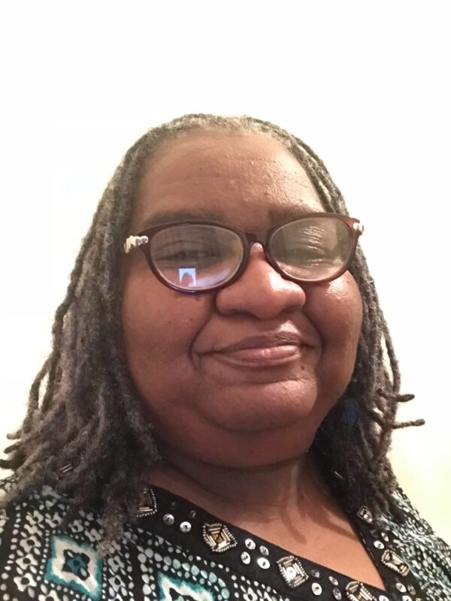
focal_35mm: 32
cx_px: 226
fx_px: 556
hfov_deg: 44.2
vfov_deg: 56.8
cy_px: 300
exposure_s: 1/15
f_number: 2.2
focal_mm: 2.87
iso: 1250
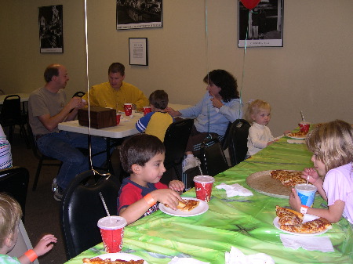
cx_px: 176
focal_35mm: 38
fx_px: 387
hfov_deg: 49.0
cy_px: 132
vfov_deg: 37.7
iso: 100
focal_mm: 8
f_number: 2.8
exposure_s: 1/60
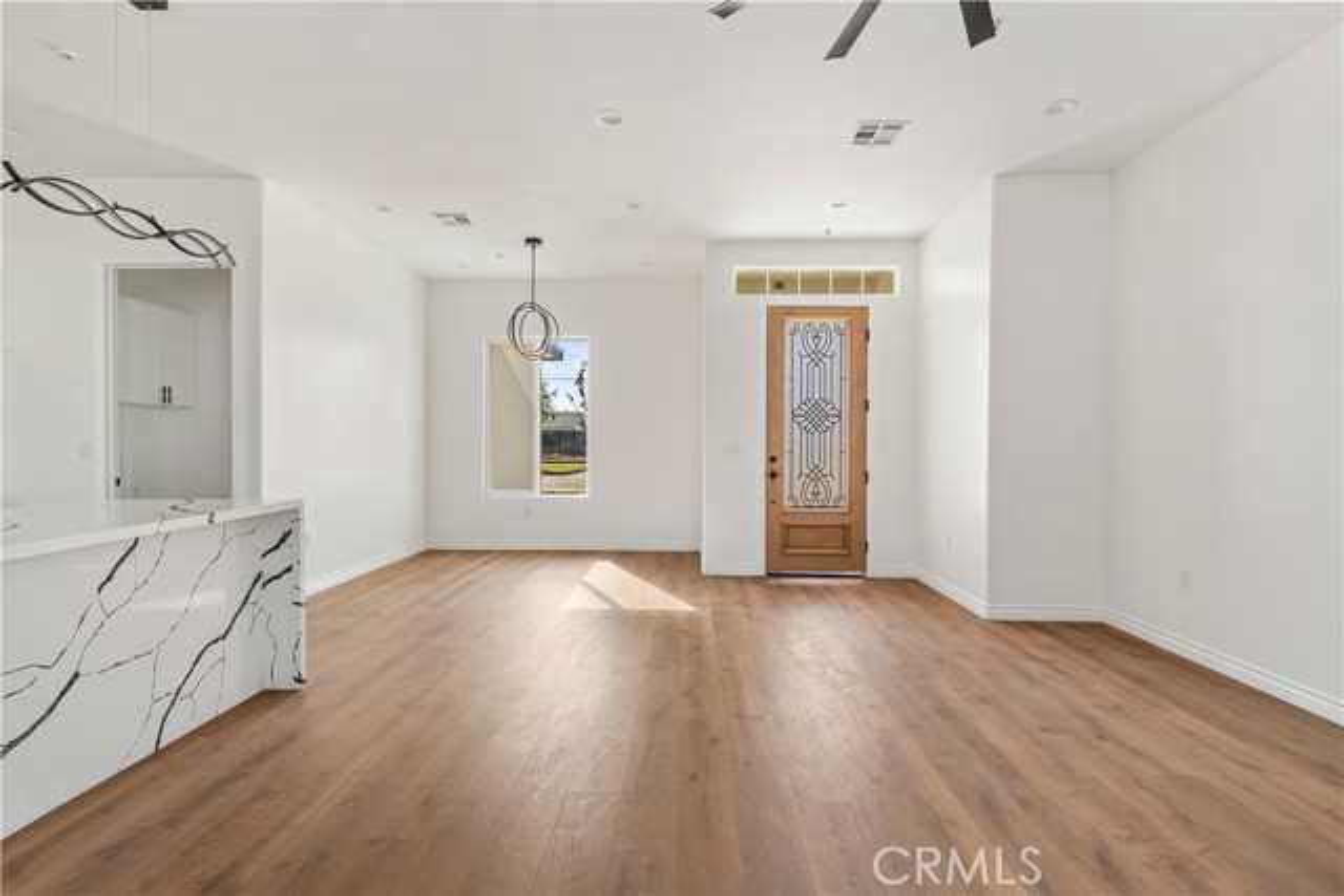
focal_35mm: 17
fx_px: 635
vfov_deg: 70.5
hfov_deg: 93.3
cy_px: 448
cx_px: 672
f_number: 5.6
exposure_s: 1/25
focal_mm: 17
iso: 400
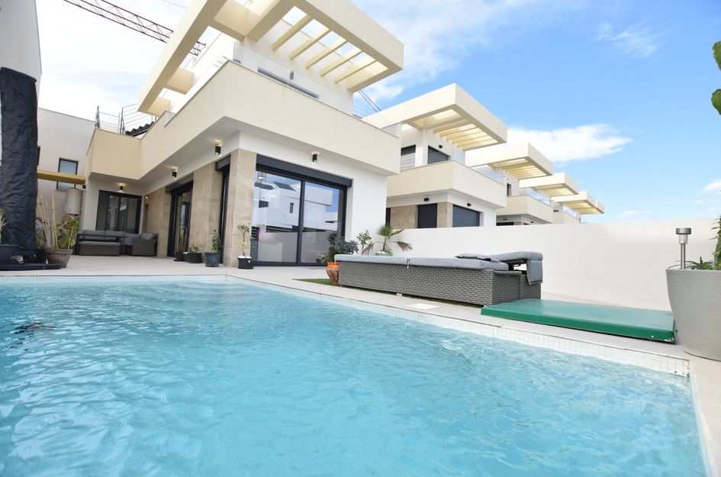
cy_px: 238
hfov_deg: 100.5
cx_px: 360
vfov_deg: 77.0
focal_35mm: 15
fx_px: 300
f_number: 5
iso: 200
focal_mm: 10
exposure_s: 1/500
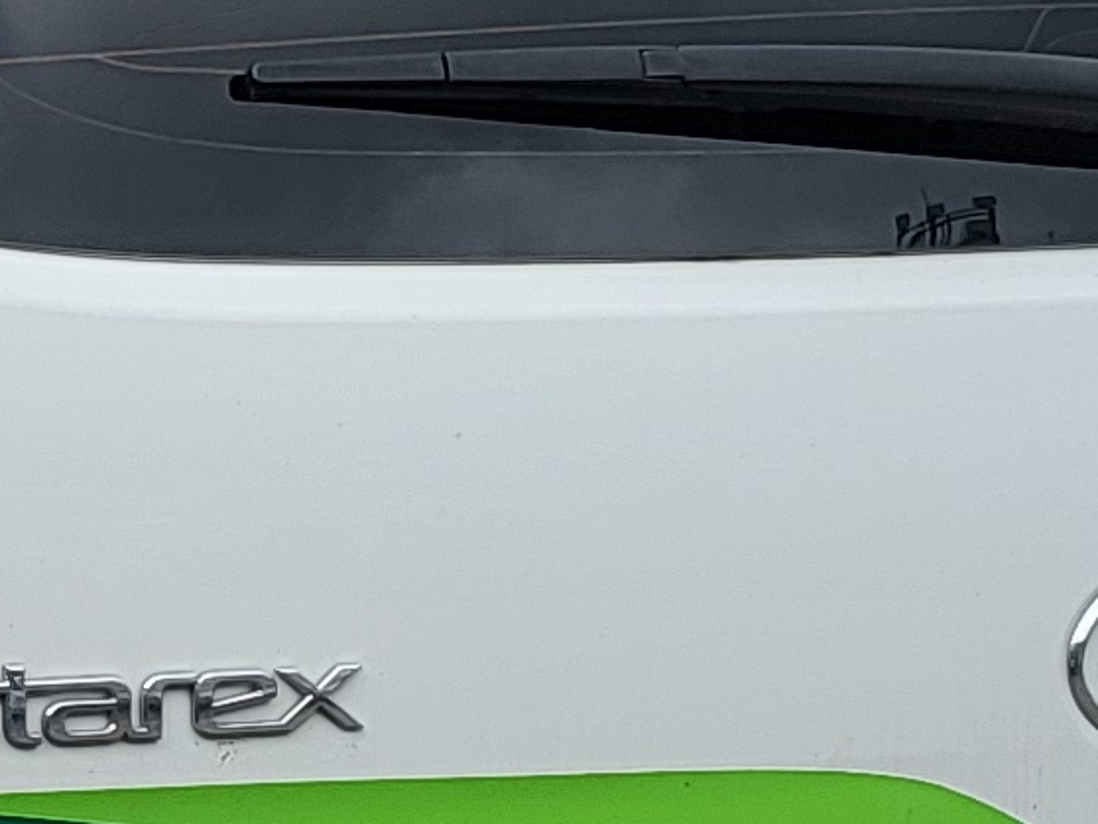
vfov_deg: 7.8
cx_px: -291
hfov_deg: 10.2
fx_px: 6029
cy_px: 600
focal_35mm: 190
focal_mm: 3.98
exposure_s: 1/542
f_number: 1.8
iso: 12
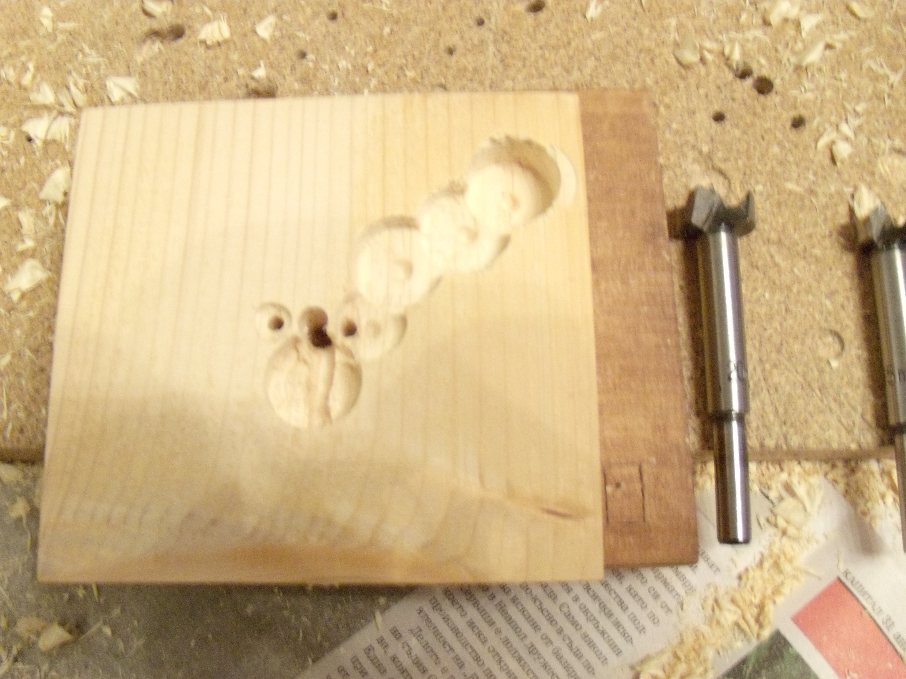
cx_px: 453
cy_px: 340
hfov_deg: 51.4
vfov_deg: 39.7
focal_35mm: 36
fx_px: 942
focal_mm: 6.4
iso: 640
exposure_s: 1/8
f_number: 3.6
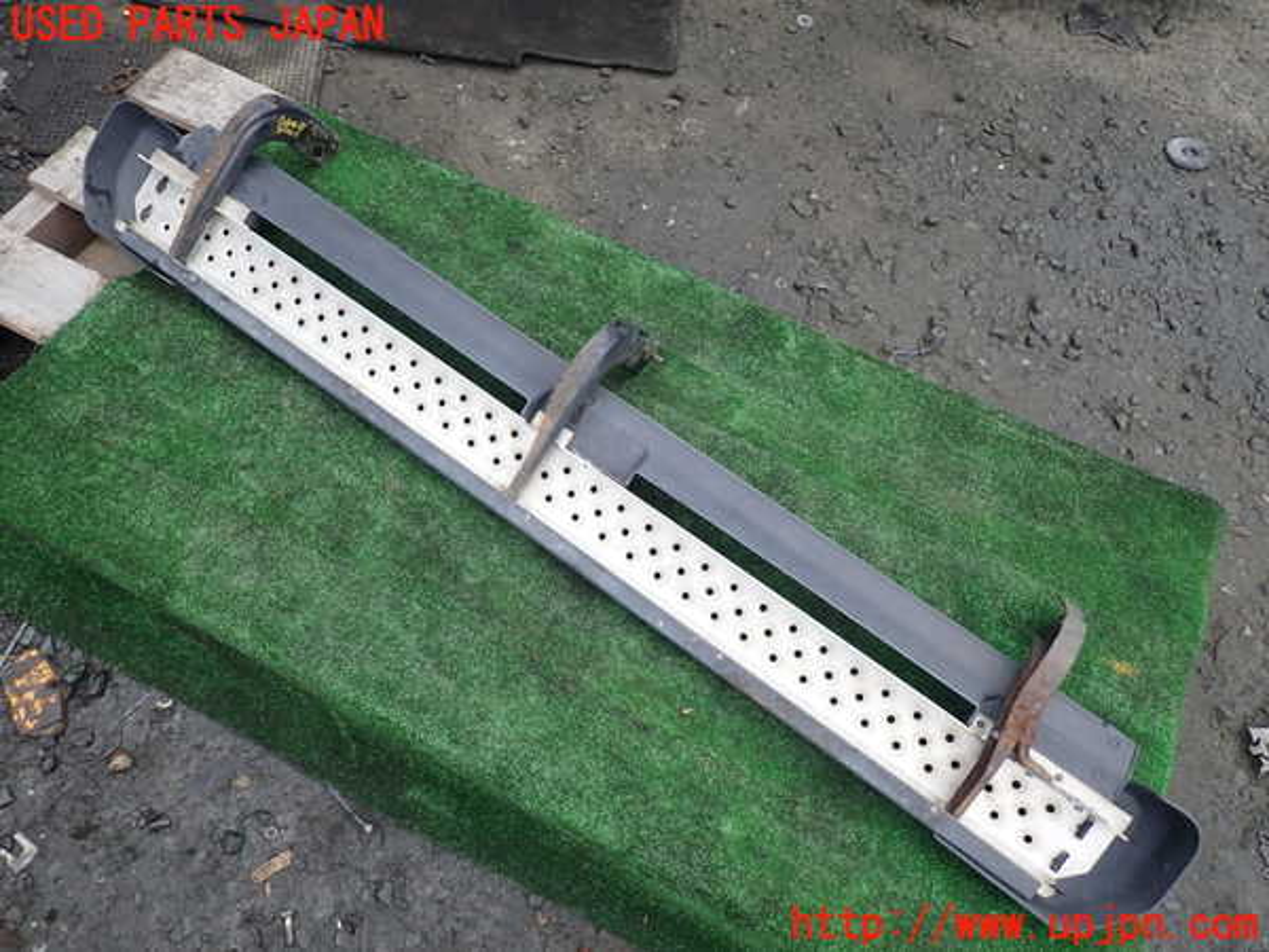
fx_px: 916
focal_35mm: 25
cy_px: 476
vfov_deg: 54.9
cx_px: 634
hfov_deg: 69.4
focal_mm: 4.5
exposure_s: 1/100
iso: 100
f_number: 2
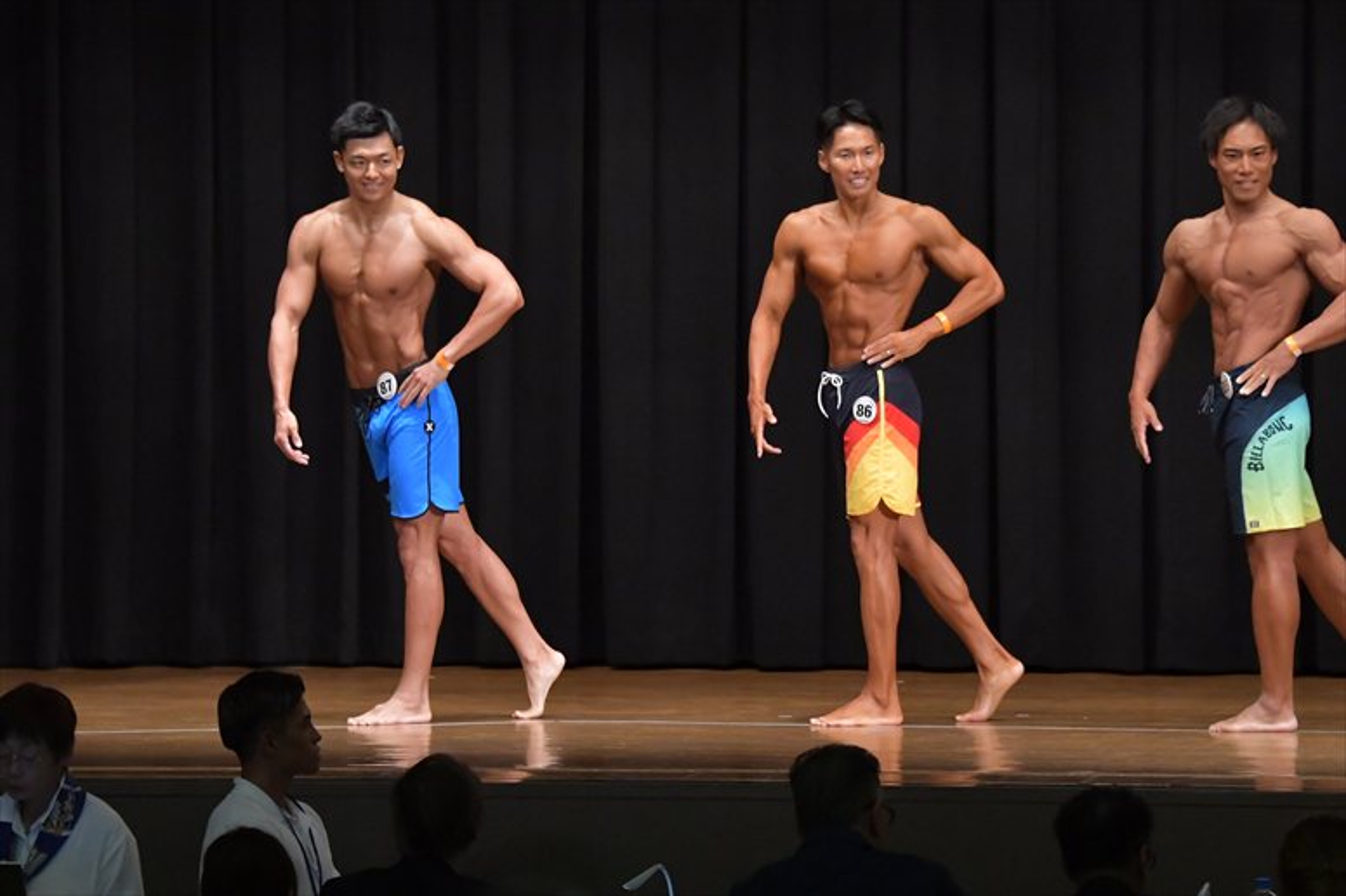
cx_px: 673
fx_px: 6988
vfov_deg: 7.3
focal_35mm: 187
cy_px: 448
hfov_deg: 11.0
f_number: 5.6
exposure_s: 1/400
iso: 6400
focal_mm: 125
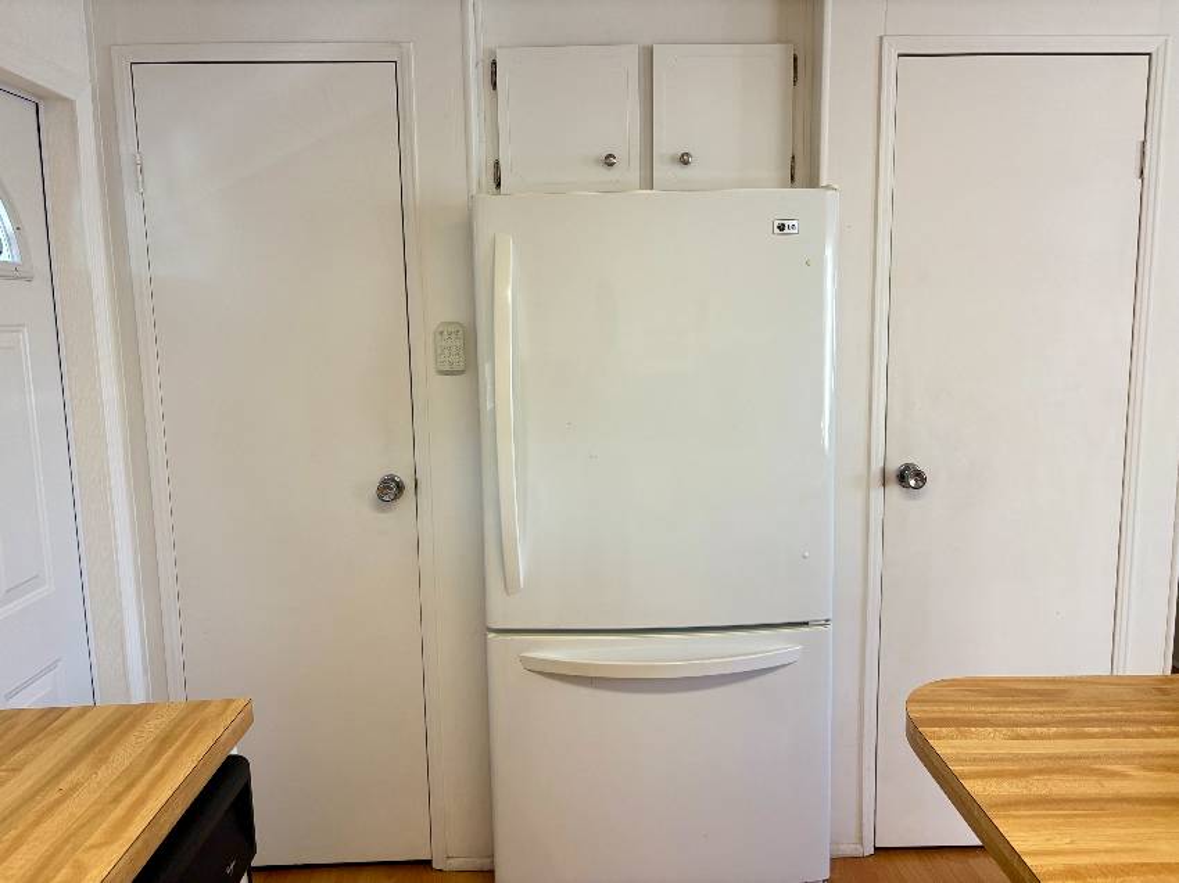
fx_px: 885
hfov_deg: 67.3
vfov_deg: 53.0
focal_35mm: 26
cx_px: 590
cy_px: 442
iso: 100
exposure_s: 1/60
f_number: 1.6
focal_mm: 5.96
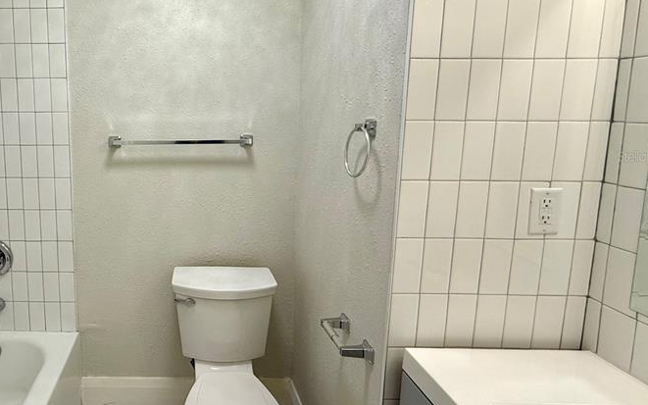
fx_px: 406
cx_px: 174
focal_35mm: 23
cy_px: 156
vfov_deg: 52.5
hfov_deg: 72.6
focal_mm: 2.22
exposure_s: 1/120
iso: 100
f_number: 2.2
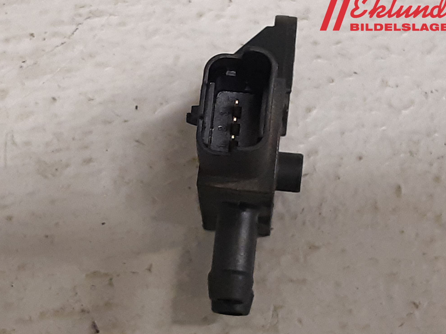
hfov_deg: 65.3
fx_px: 348
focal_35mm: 27
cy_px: 166
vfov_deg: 51.4
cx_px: 227
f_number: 1.7
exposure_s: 1/50
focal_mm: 3.93
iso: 200
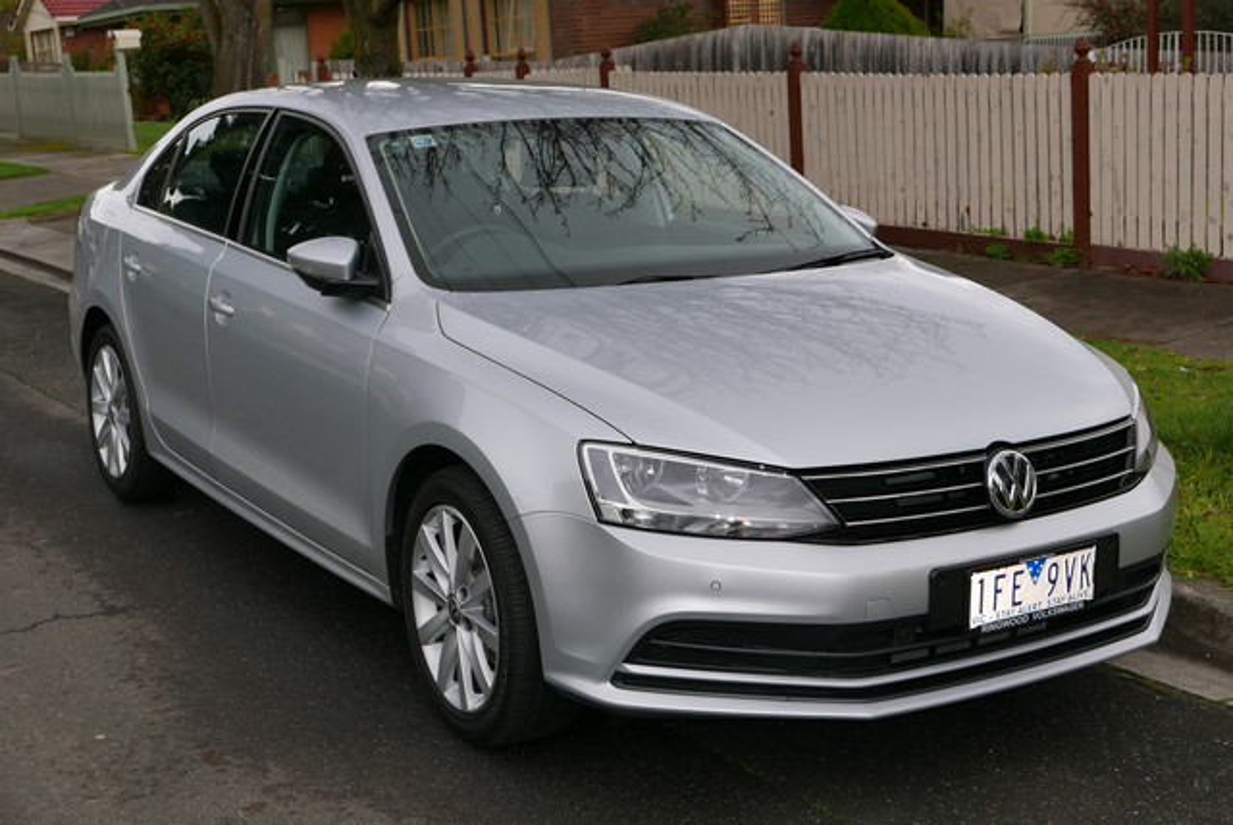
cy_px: 412
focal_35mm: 52
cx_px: 616
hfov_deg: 38.2
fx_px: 1783
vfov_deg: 26.0
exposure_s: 1/200
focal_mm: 23.6
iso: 200
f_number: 5.6
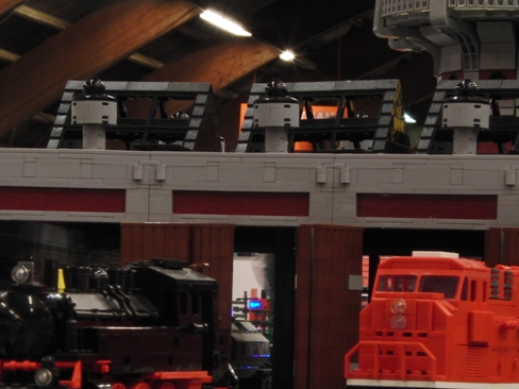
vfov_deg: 7.7
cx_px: 249
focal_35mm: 192
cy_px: 289
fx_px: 2879
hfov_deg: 10.3
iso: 100
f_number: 7.4
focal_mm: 20.8
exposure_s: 1
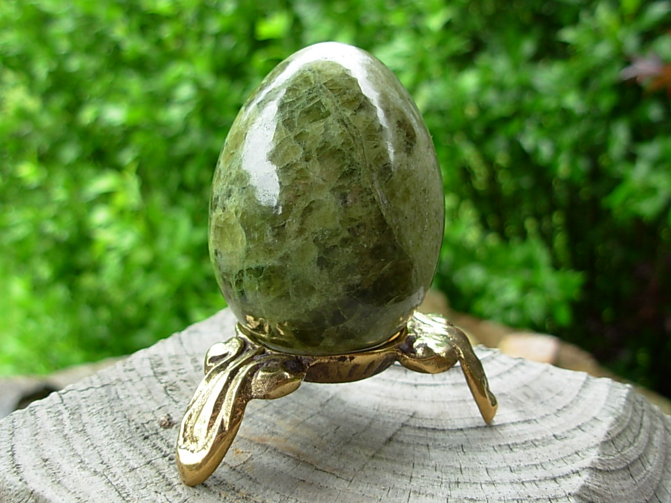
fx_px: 737
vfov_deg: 37.7
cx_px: 336
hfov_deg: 49.0
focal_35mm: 38
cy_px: 252
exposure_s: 1/136
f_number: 2.9
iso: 50
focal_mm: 6.3
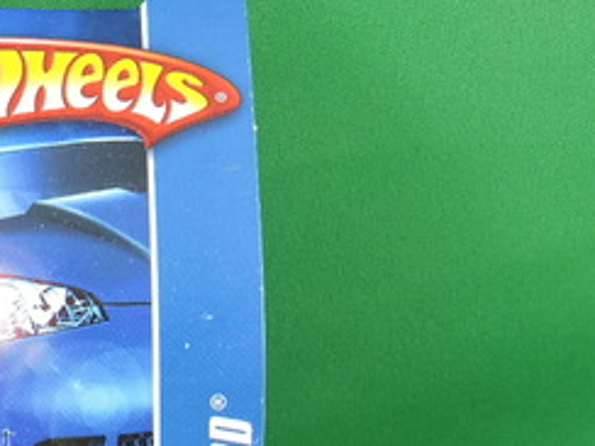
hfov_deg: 19.9
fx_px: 1633
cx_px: -28
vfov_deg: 15.4
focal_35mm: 95
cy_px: 412
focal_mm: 5.4
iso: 140
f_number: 3.5
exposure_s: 1/30
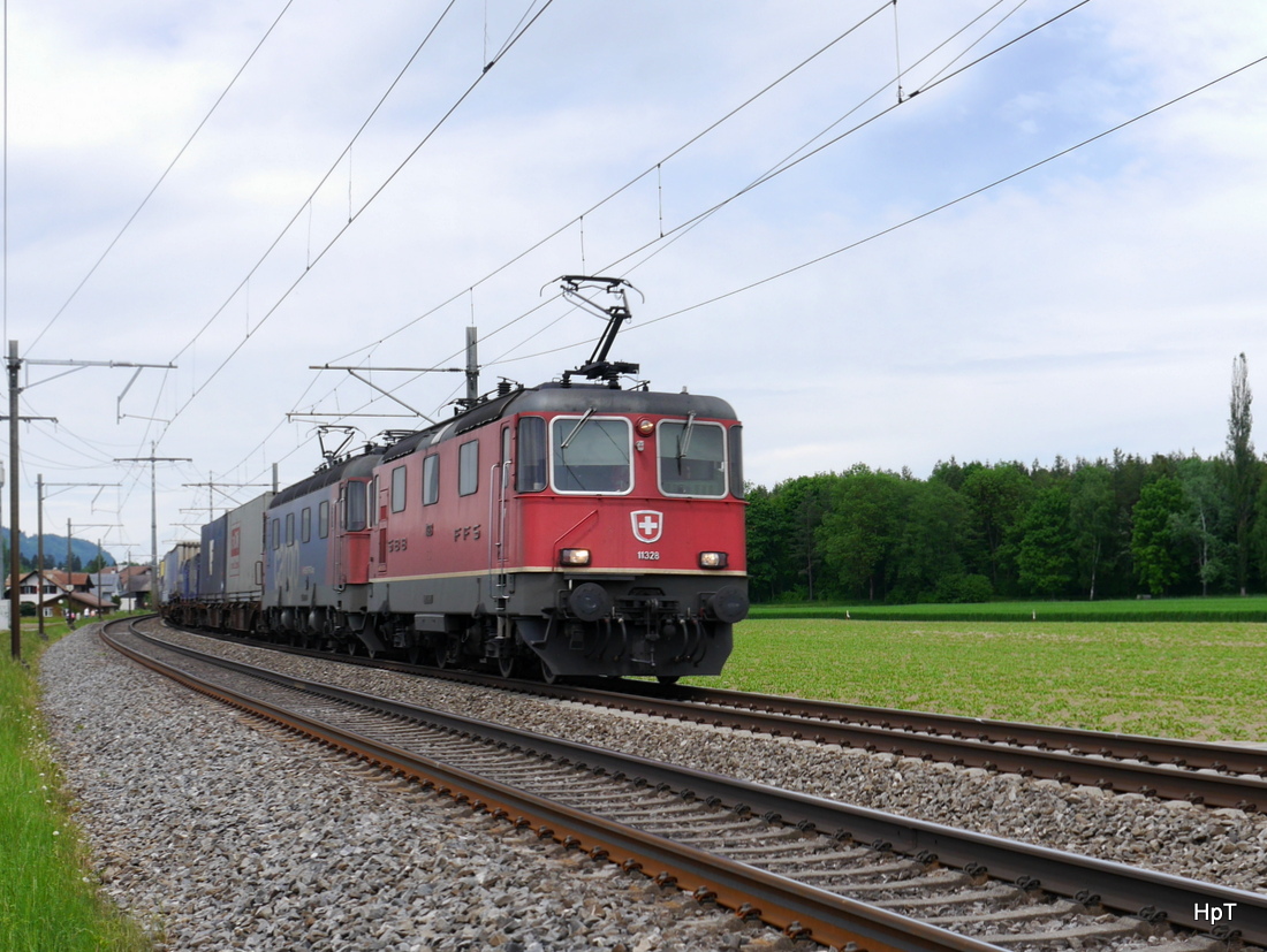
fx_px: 1539
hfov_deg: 44.8
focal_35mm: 42
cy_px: 476
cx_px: 634
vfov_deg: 34.4
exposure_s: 1/320
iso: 160
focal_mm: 21
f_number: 8
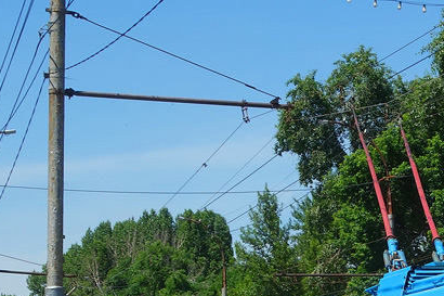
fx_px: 1479
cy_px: 364
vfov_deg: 11.2
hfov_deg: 15.9
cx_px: 626
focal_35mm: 120
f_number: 6.3
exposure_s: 1/500
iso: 125
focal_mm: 15.28
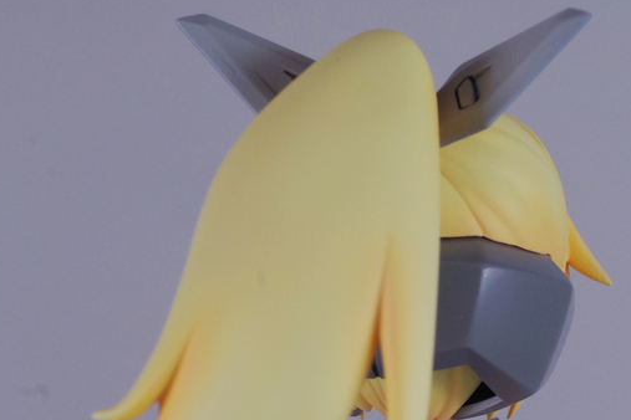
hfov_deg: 19.2
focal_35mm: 106
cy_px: 569
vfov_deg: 12.5
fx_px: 1858
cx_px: 388
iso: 200
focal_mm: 35
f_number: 11
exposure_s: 1/60
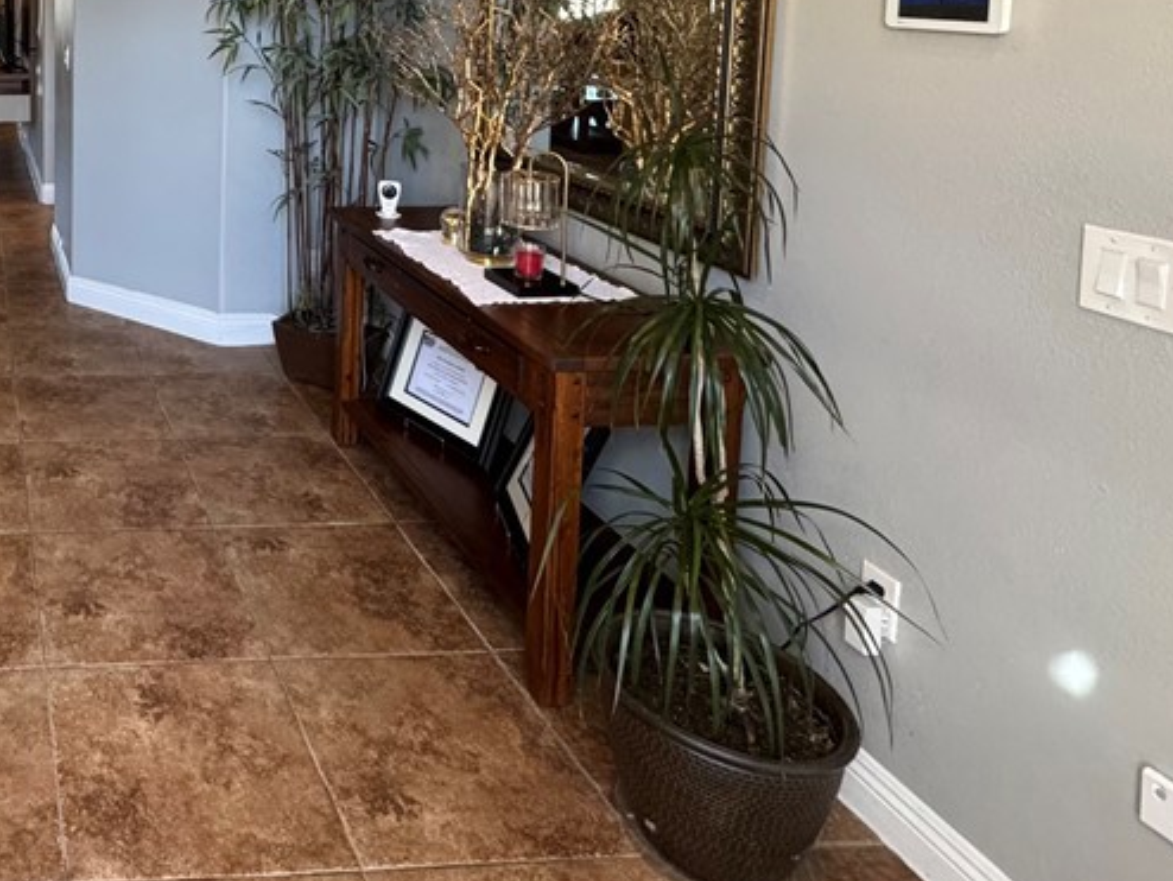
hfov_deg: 50.9
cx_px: 26
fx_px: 983
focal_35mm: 29
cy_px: 43
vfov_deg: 42.9
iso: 320
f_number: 2.2
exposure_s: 1/120
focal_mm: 2.22
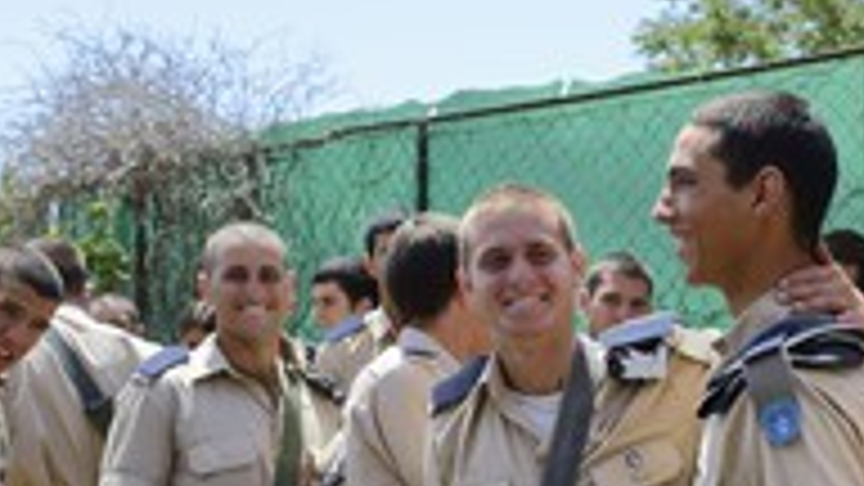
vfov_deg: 16.3
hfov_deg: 29.1
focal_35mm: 71
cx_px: 688
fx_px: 1627
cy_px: 572
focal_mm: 31
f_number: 4.5
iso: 100
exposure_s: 1/400
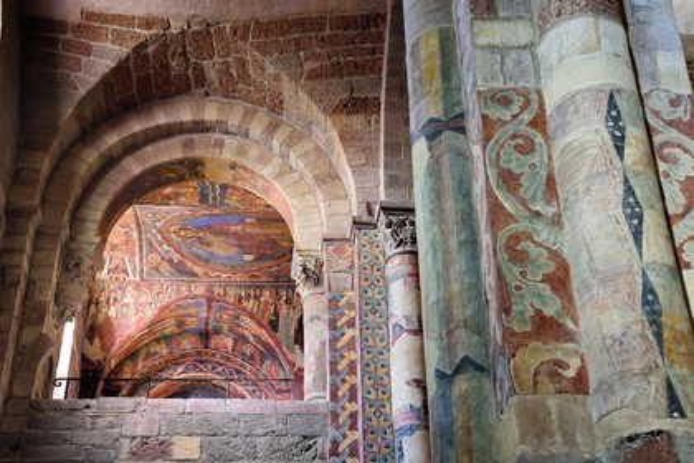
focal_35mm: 52
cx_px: 347
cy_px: 232
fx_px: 1002
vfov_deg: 26.0
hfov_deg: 38.2
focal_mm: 52
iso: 1600
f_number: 6.3
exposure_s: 1/60
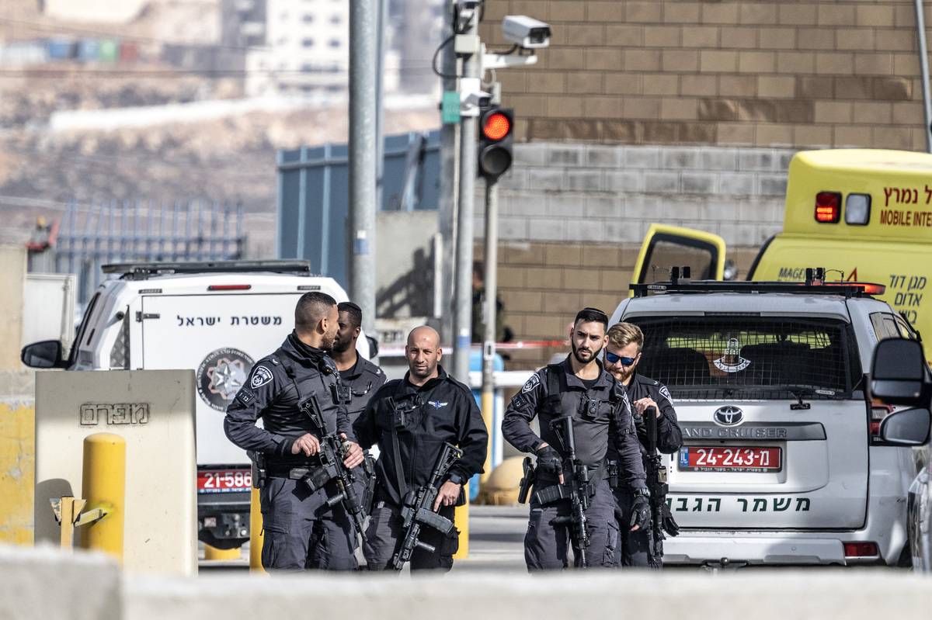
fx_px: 15526
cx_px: 466
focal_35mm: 600
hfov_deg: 3.4
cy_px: 310
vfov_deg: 2.3
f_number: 5.6
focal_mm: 400
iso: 1400
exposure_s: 1/5000
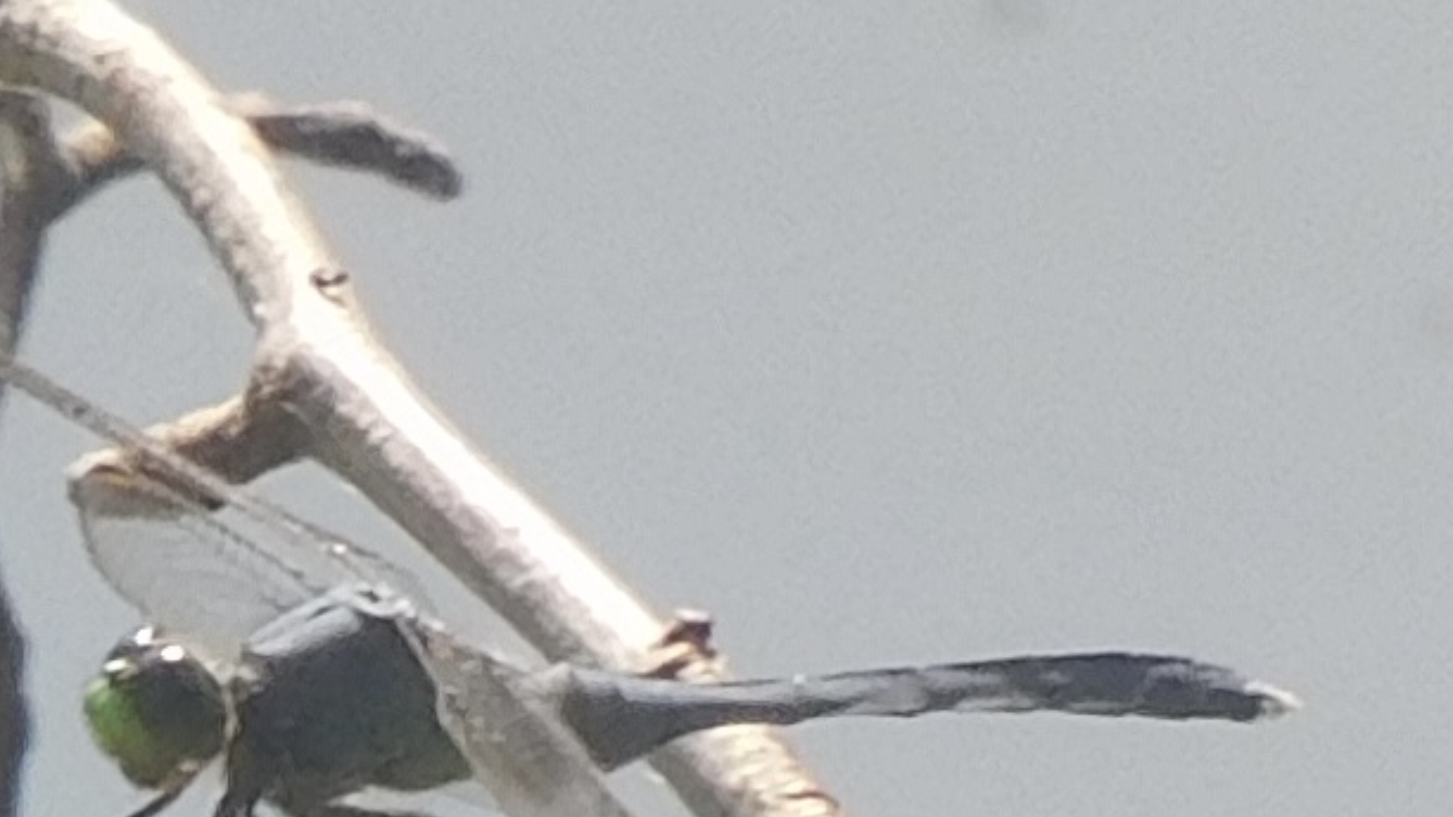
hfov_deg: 1.0
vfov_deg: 0.5
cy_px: 889
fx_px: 87366
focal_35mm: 2268
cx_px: 398
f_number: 5.6
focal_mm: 197.1
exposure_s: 1/320
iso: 125
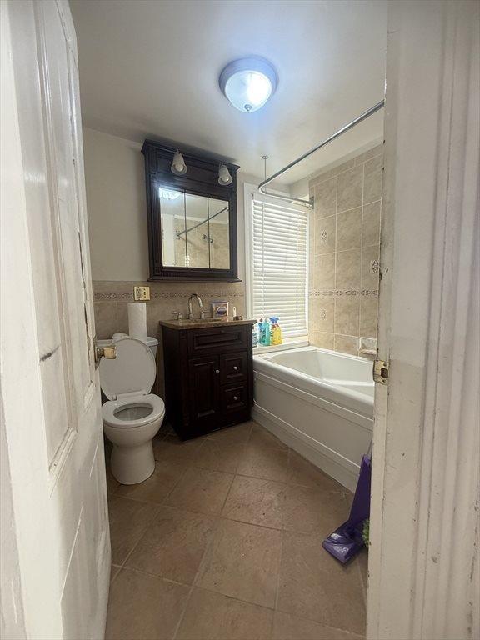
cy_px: 320
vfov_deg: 102.1
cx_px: 240
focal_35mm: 14
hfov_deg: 85.7
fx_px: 259
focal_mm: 2.22
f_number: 2.2
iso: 200
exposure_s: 1/60
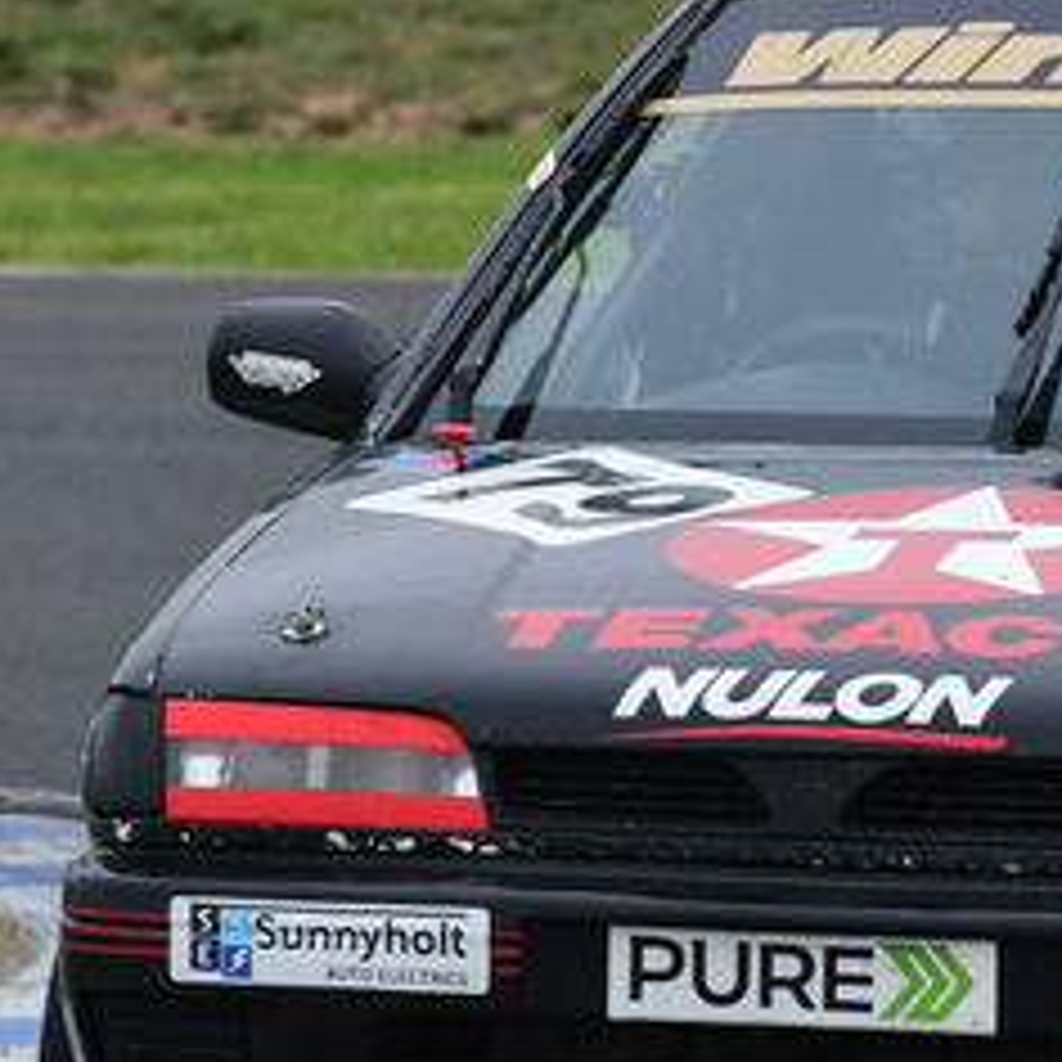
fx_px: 72023
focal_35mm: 2075
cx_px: 828
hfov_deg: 0.8
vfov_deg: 0.8
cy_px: 374
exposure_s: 1/640
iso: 800
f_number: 11
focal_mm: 480
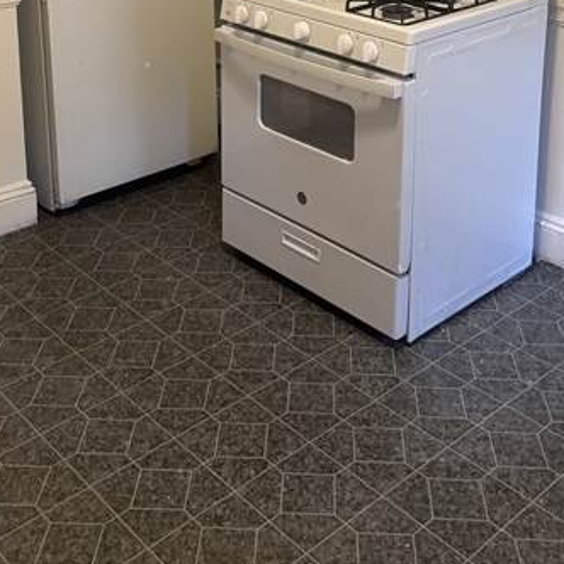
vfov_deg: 32.0
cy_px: 2
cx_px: 279
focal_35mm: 49
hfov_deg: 34.7
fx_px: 903
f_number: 1.78
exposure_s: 1/60
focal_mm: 6.76
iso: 400
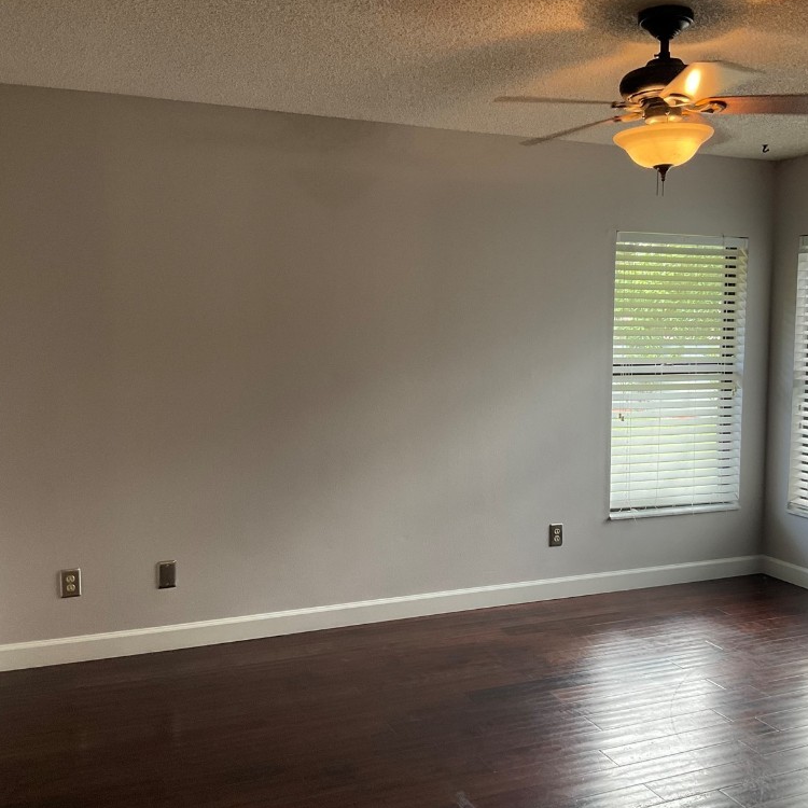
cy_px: 396
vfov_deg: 47.2
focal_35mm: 35
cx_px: 440
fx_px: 924
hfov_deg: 47.2
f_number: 1.8
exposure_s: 1/60
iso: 64
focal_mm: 3
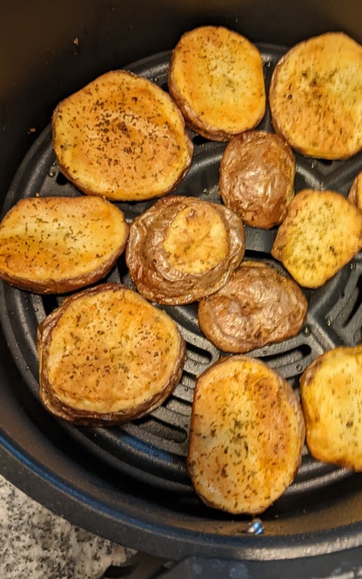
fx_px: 695
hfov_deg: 28.5
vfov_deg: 44.9
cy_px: 219
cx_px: 293
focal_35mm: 44
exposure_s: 1/59.9
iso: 320
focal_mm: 4.44
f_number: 1.8
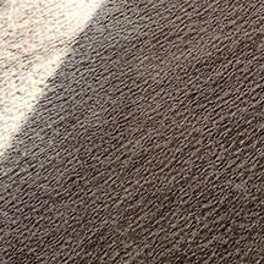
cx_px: 721
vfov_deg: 10.7
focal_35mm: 109
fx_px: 940
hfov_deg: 11.6
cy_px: -533
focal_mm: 2.2
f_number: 2.2
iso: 50
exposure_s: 1/60
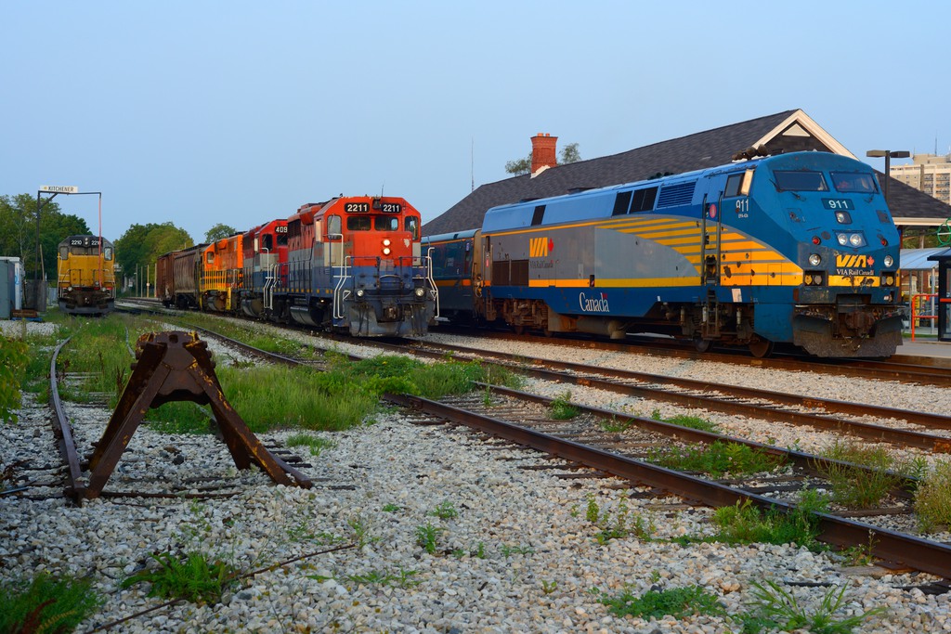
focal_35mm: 50
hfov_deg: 39.6
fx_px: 1321
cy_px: 317
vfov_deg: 27.0
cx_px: 476
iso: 500
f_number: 10
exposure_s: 1/250
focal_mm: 50
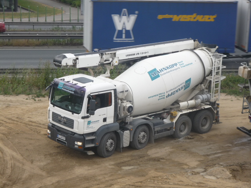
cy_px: 94
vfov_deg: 14.8
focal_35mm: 100
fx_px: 725
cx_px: 126
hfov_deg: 19.6
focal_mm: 16.5
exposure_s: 1/200
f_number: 5.1
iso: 100
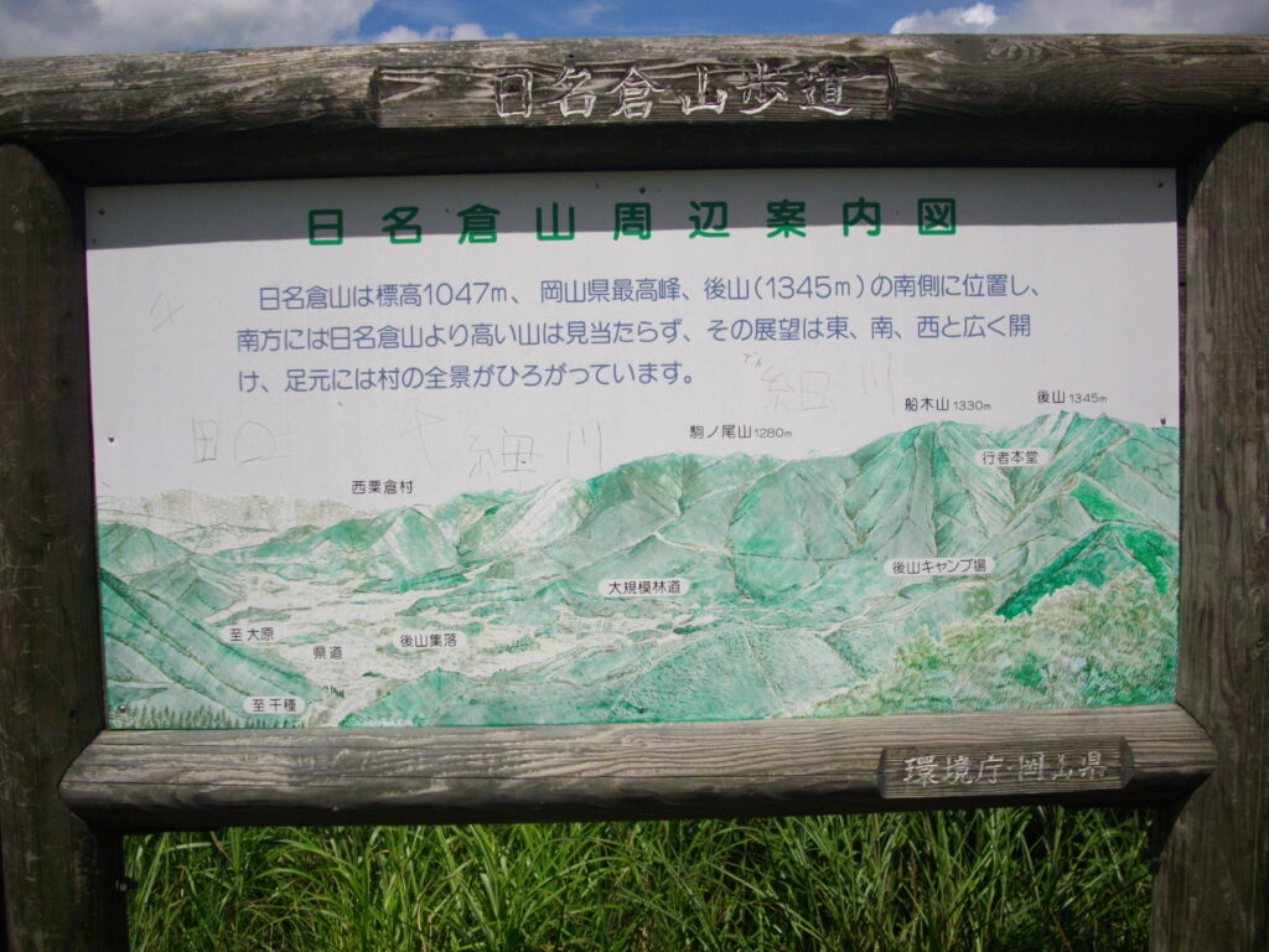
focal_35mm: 37
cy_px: 476
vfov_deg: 38.7
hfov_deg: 50.1
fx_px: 1356
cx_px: 634
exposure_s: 1/800
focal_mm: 6.2
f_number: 5.6
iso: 100
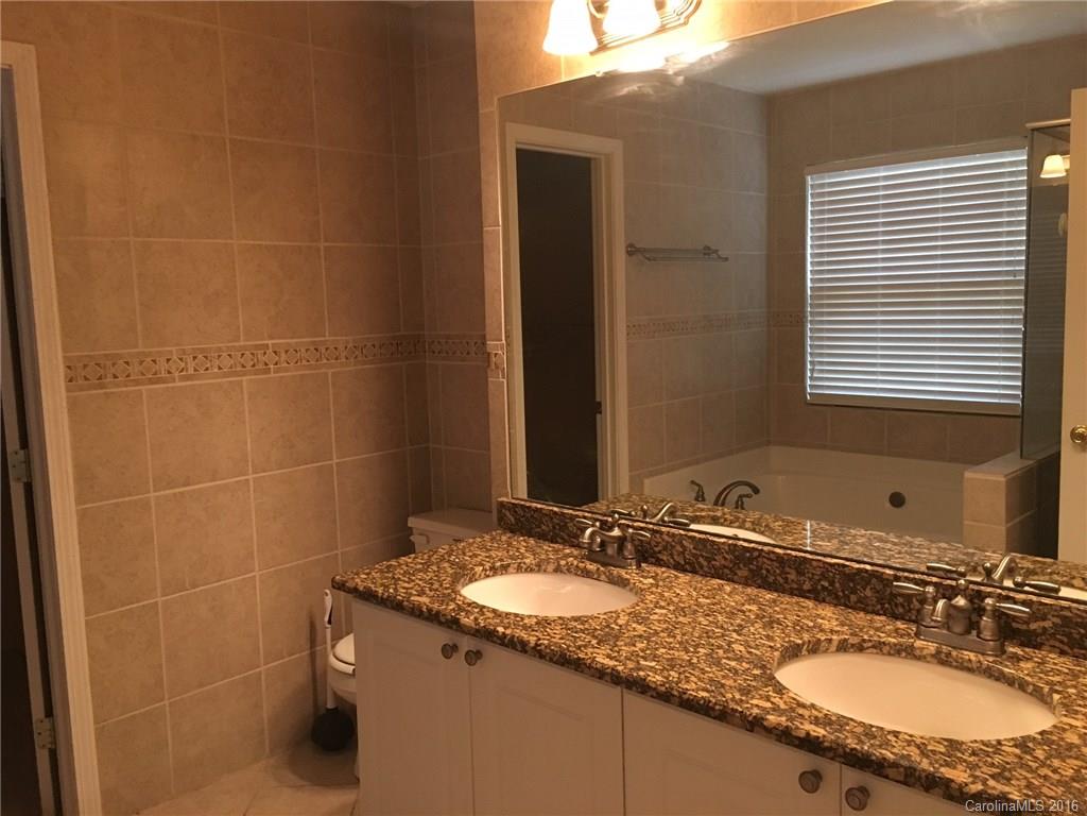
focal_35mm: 29
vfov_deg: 48.2
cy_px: 408
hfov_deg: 61.7
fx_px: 911
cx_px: 544
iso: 200
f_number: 2.2
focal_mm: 4.15
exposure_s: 1/30
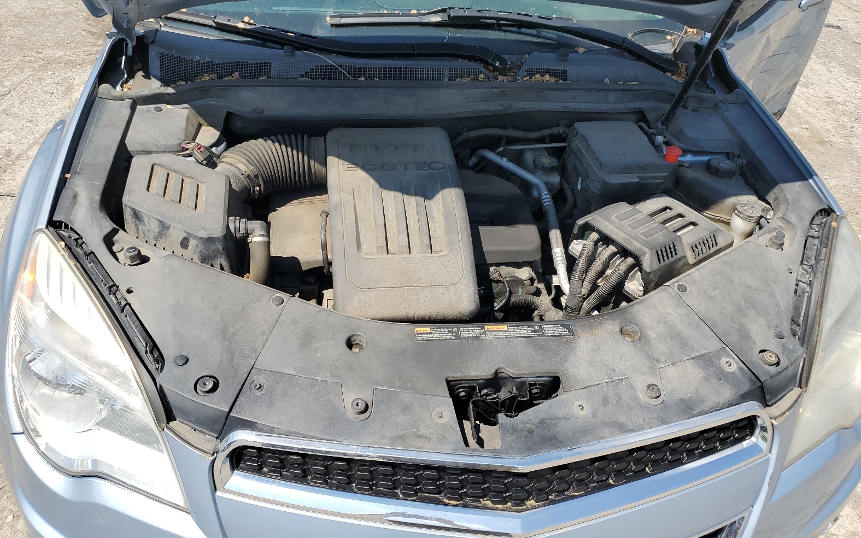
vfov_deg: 44.5
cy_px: 266
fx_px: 657
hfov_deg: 66.5
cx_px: 432
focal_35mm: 28
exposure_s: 1/2500
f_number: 1.5
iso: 50
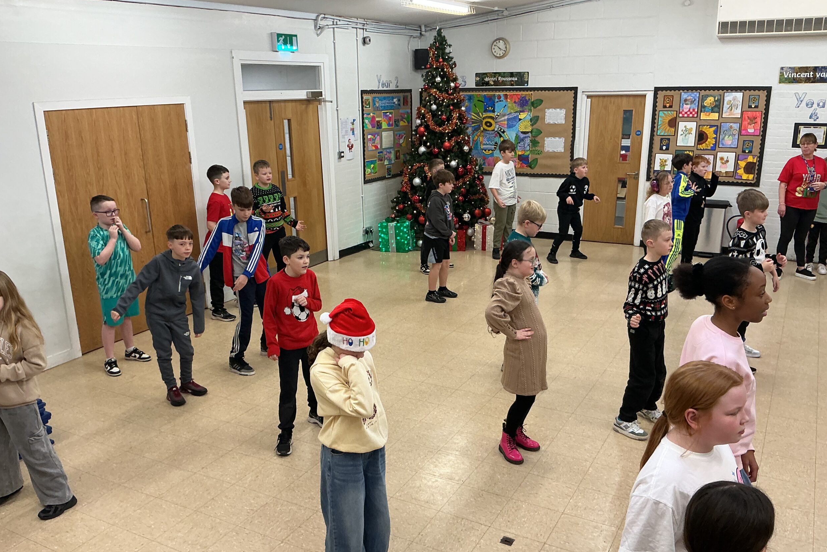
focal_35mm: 31
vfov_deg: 42.2
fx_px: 712
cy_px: 312
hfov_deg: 60.3
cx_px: 416
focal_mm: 3
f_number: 1.8
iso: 50
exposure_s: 1/50
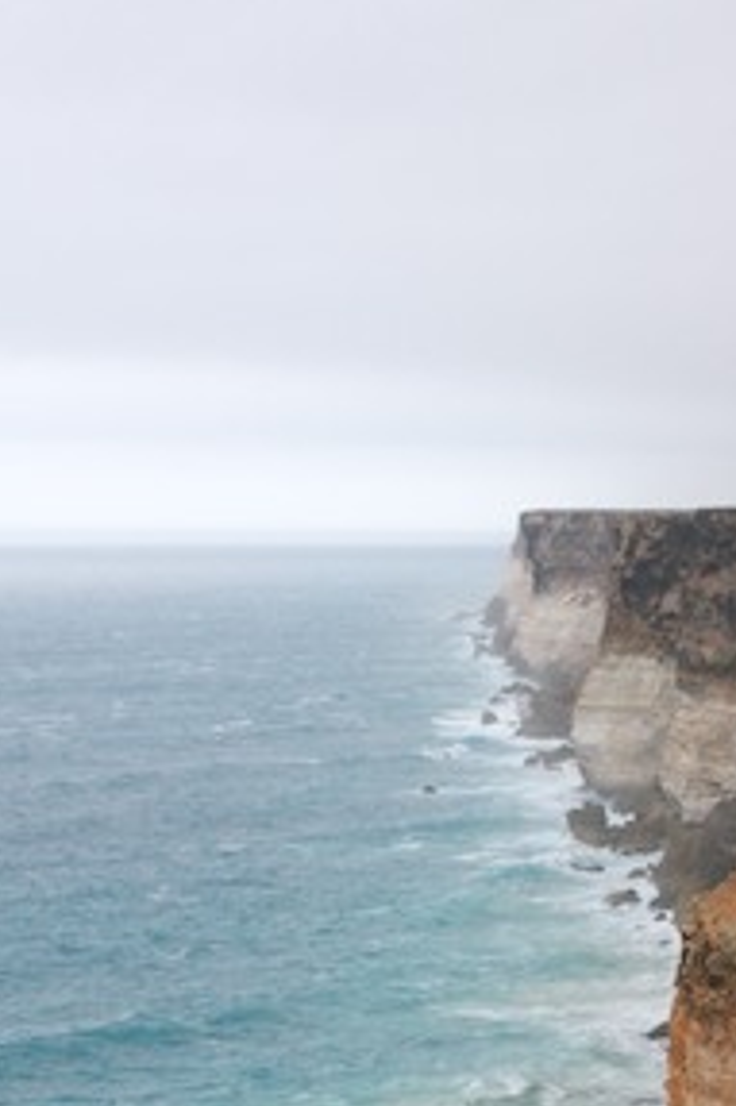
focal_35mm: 94
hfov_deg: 14.4
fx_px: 2886
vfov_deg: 21.3
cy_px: 975
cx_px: 613
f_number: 10
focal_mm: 30
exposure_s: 1/400
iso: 320
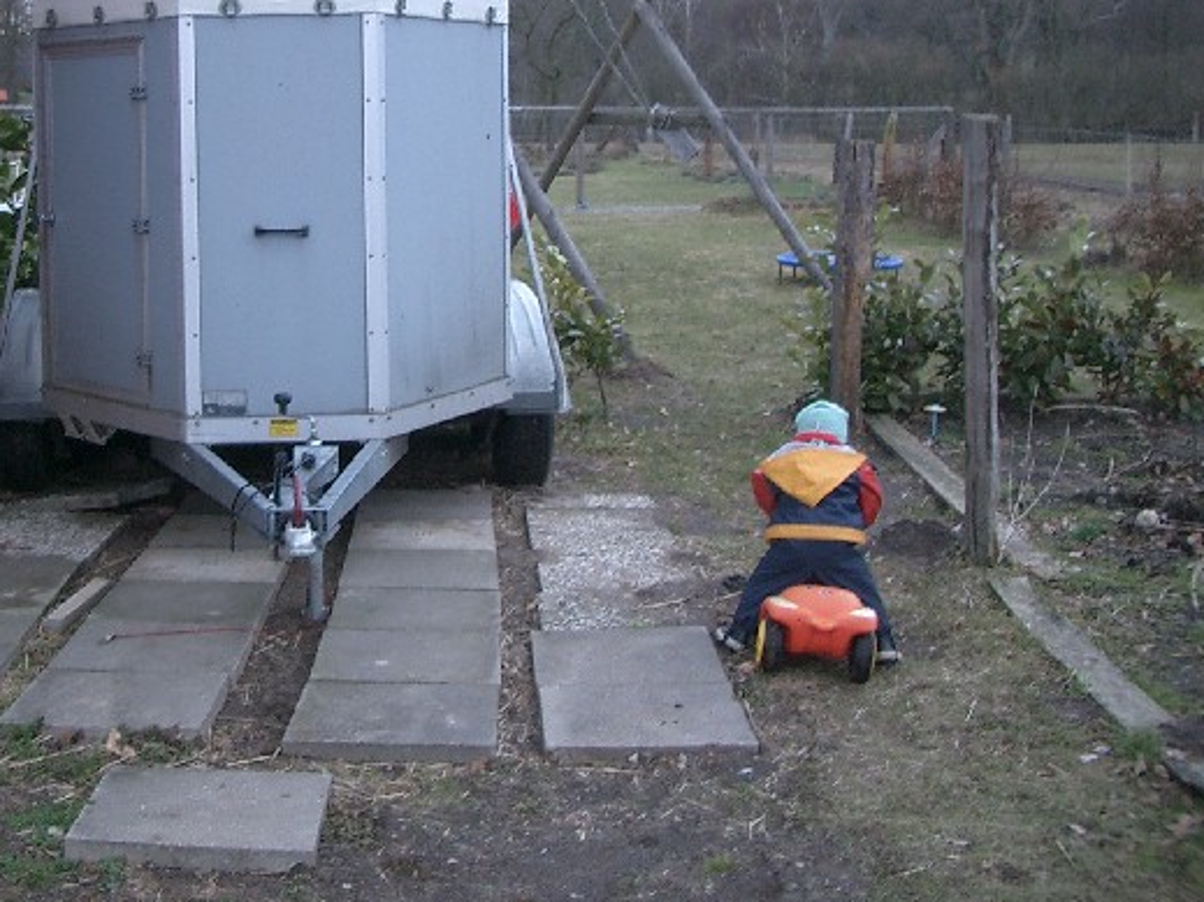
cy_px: 241
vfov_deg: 26.7
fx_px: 1878
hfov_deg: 34.8
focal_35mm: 54
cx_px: 295
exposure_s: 1/125
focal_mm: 5.8
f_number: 2.6
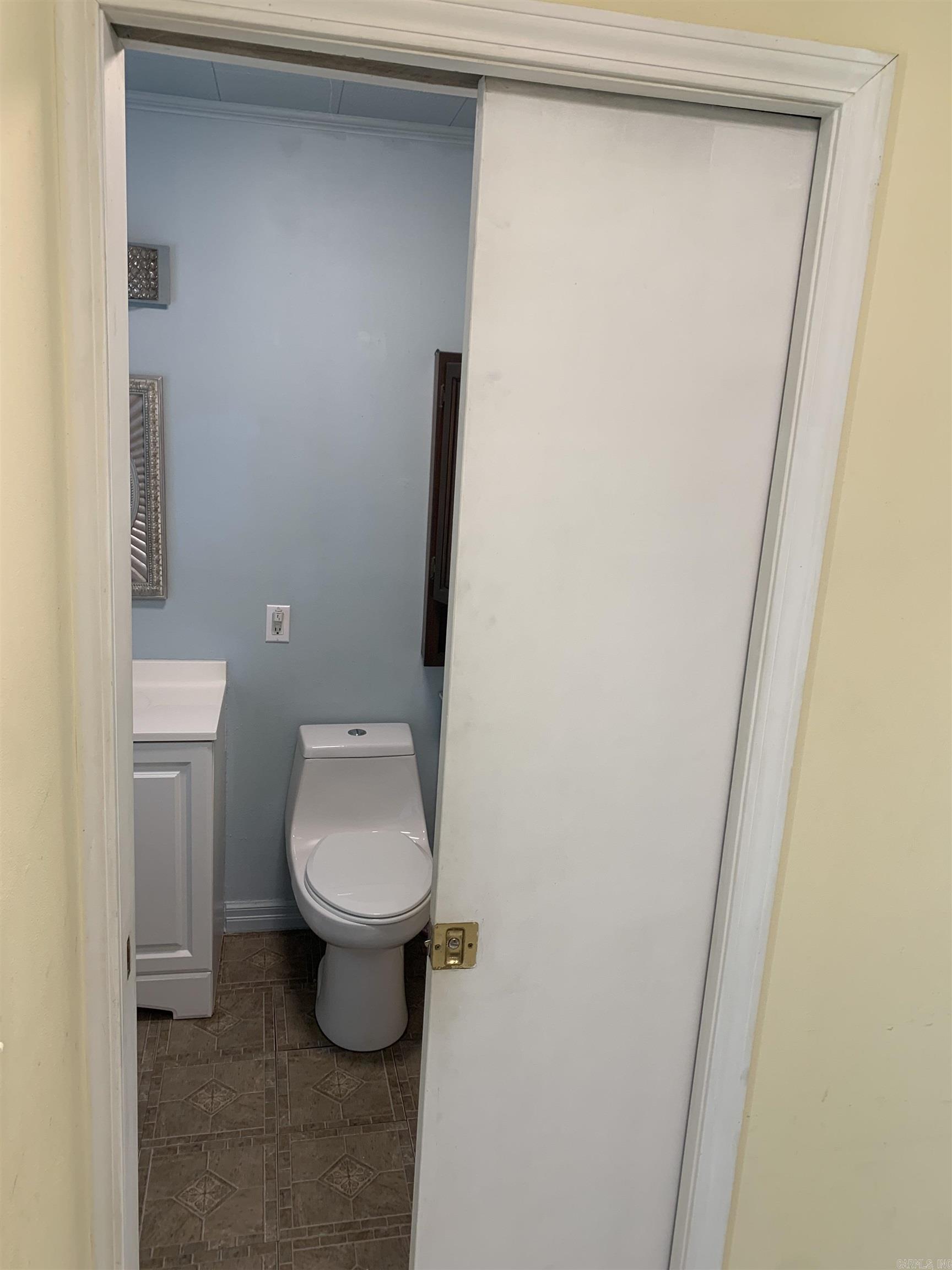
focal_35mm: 26
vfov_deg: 67.3
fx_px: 953
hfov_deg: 53.1
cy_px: 635
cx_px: 476
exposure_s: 1/60
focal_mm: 4.25
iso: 50
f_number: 1.8
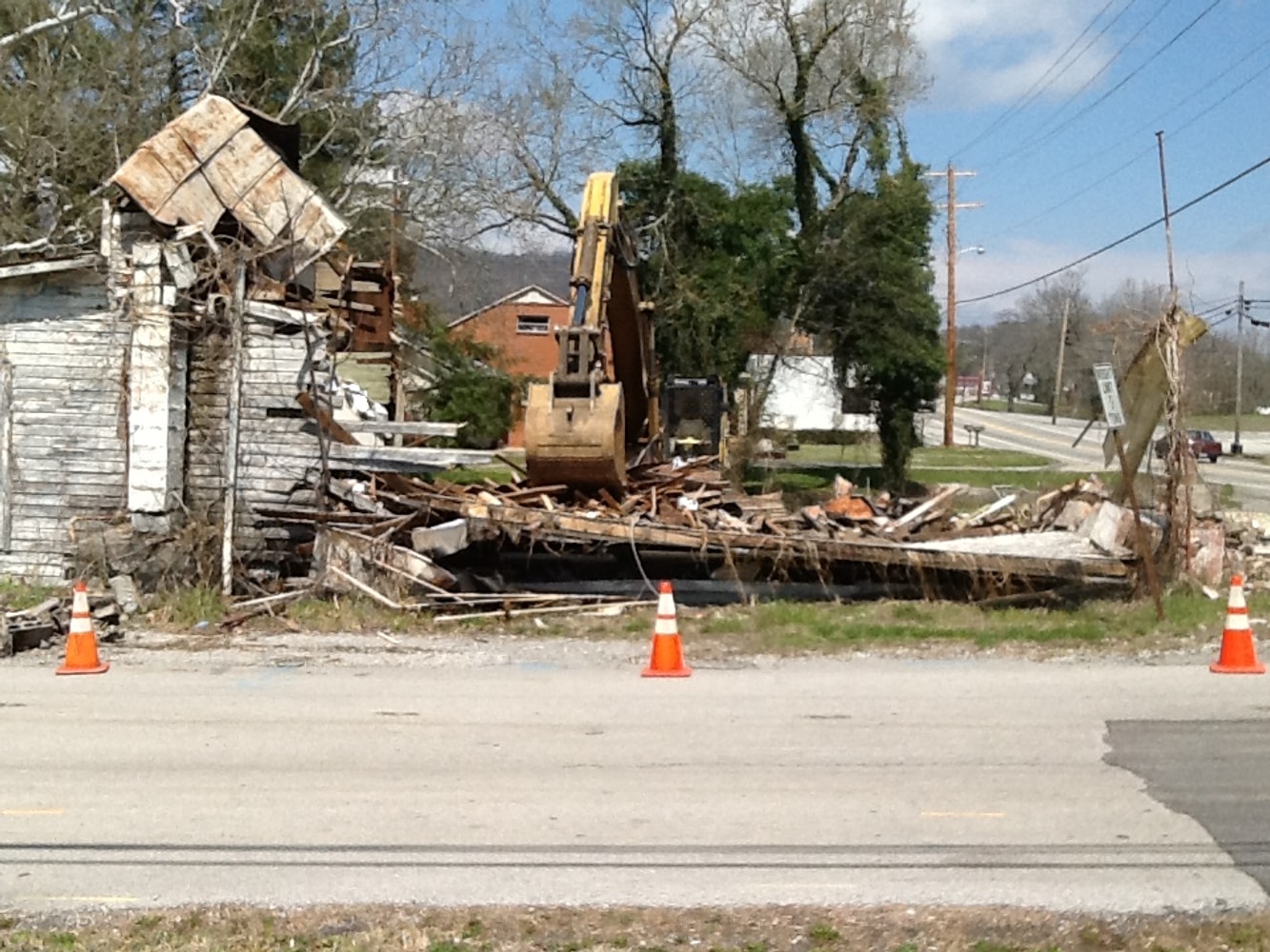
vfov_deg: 32.9
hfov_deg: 42.9
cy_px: 476
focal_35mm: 44
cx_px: 635
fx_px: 1614
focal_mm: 2.03
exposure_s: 1/1783
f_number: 2.4
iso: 40
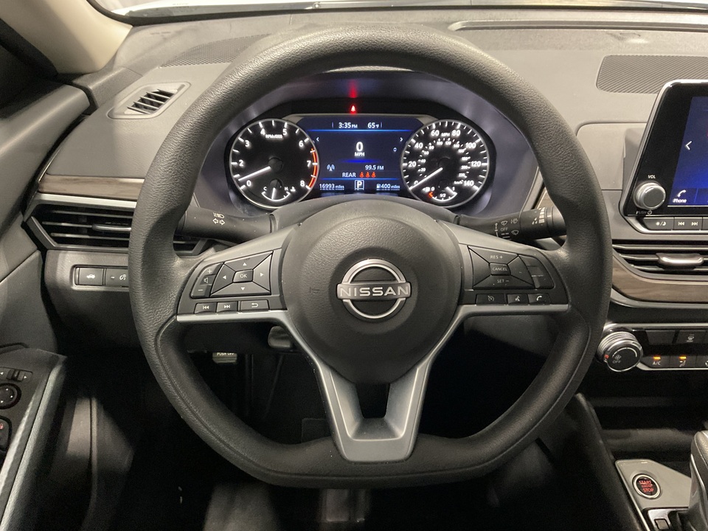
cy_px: 266
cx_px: 354
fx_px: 593
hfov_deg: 61.7
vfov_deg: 48.2
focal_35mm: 29
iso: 400
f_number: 1.8
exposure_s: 1/30
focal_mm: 3
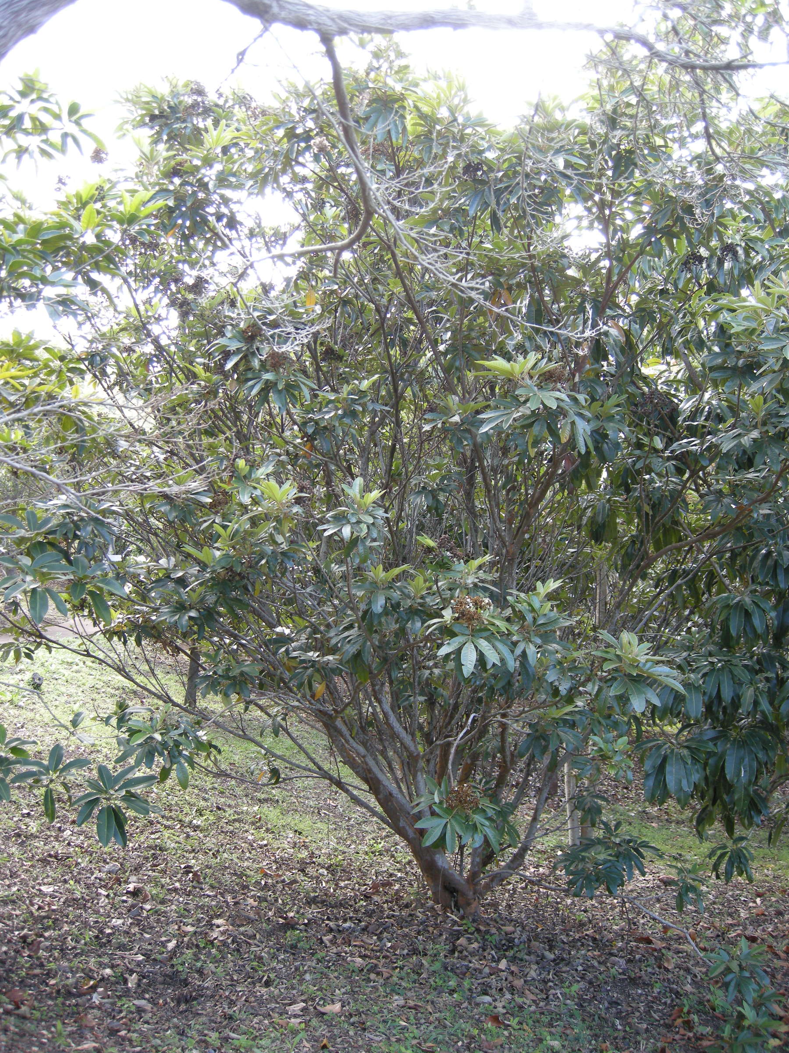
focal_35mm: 35
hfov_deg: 40.7
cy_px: 526
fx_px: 1064
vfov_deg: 52.6
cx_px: 394
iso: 112
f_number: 2.7
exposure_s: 1/54
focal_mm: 7.5
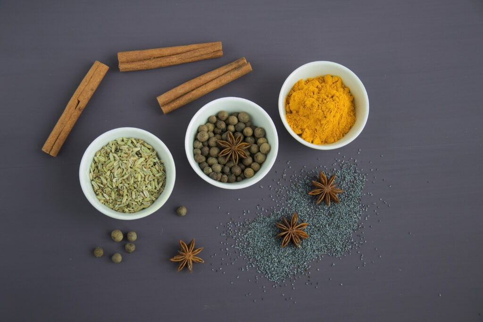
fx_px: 845
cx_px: 242
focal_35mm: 63
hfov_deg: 31.9
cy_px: 161
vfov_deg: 21.6
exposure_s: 1/60
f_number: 4.8
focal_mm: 42
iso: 900
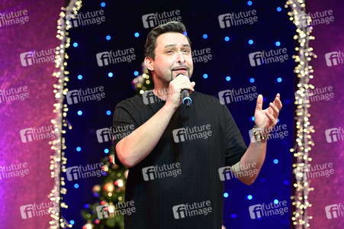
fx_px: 1337
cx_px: 172
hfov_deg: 14.7
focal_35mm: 140
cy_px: 114
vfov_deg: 9.8
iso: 1400
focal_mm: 140
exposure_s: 1/250
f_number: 4
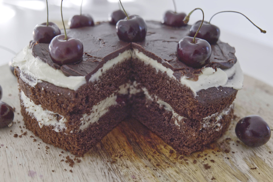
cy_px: 91
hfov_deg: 38.2
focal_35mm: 52
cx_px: 136
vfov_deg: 26.0
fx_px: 394
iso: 1250
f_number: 5.4
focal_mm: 52
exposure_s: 1/100
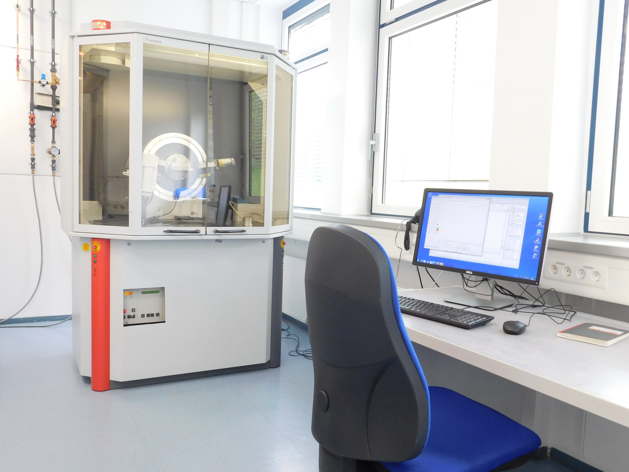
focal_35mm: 30
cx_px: 314
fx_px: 545
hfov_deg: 60.0
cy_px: 236
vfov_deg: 46.8
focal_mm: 5.3
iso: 220
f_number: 3.2
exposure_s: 1/30
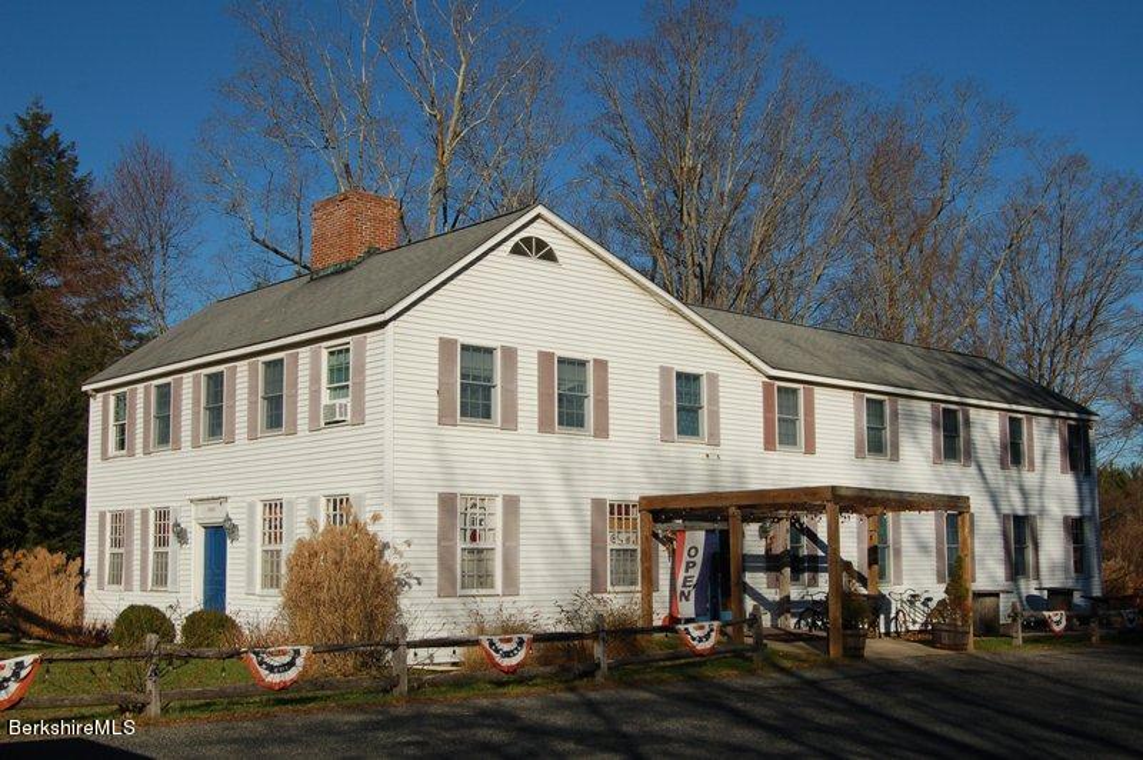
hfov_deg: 46.4
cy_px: 380
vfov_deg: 31.8
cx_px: 572
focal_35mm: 42
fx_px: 1332
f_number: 11
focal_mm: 28
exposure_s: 1/500
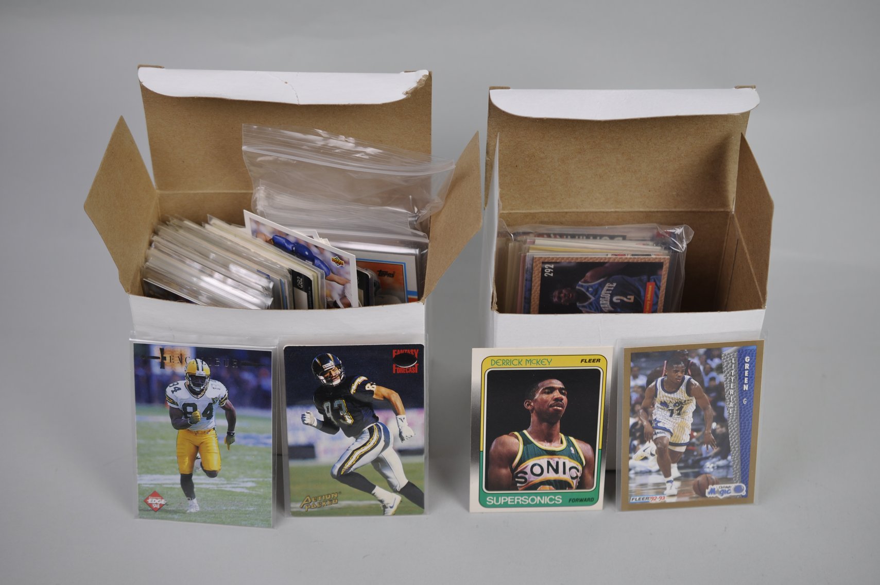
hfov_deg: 33.4
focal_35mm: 60
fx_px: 1465
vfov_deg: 22.6
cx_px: 440
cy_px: 292
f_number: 4
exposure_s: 1/60
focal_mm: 40
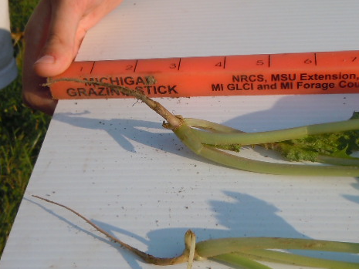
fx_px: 685
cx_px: 195
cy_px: 156
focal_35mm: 66
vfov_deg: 22.2
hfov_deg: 29.4
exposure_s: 1/1000
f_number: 3.5
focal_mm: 5.4
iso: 100
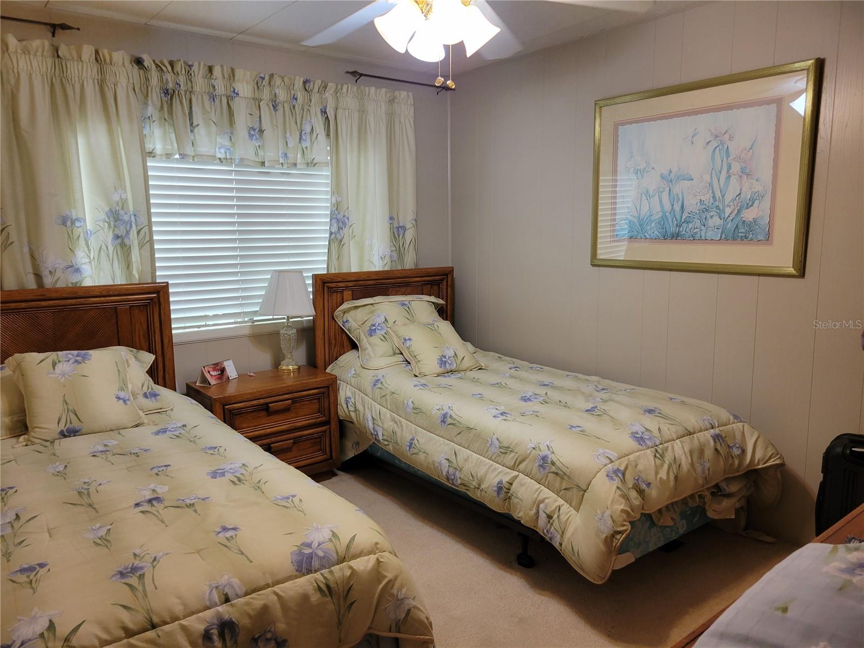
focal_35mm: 26
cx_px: 432
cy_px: 324
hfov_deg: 67.3
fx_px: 649
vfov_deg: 53.1
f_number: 1.8
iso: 200
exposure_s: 1/60
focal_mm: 5.4
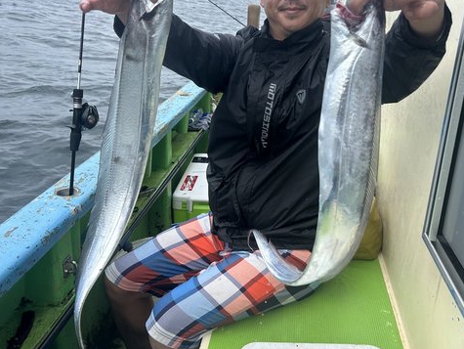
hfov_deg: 52.5
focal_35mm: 35
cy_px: 133
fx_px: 470
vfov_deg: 40.5
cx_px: 255
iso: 50
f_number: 1.5
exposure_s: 1/1869
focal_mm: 5.7
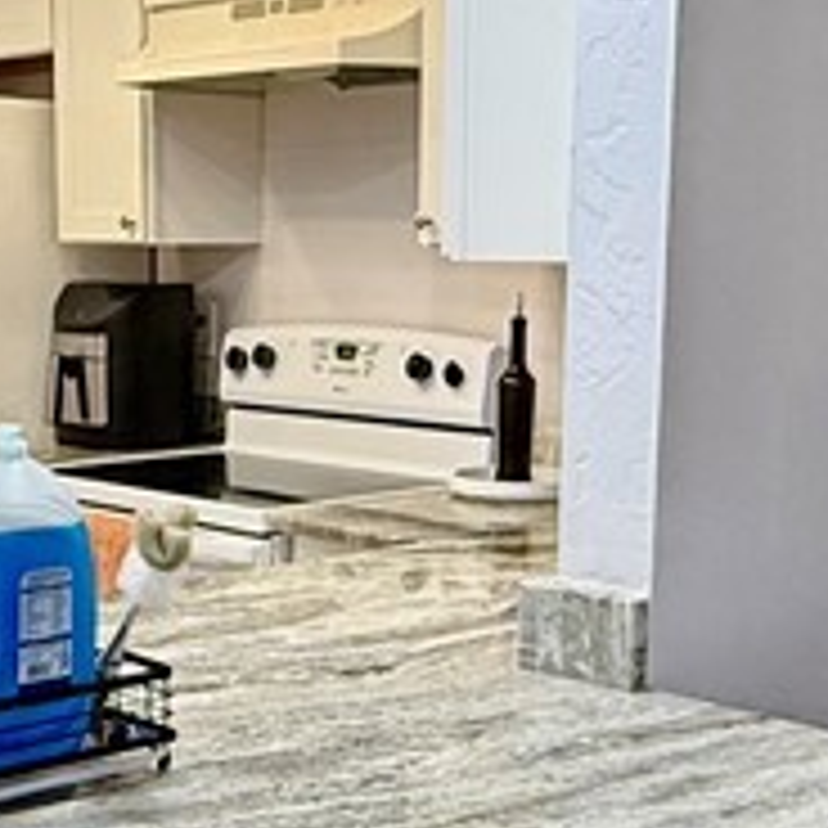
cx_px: 252
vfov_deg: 24.8
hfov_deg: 24.8
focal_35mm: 69
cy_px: 572
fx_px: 1867
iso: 200
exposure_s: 1/60
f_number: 2.2
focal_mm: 2.22
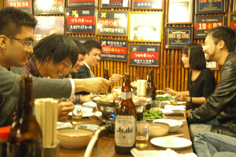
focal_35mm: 46
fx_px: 305
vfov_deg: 28.9
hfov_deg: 42.4
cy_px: 78
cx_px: 118
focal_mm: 31
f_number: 4
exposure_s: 1/10
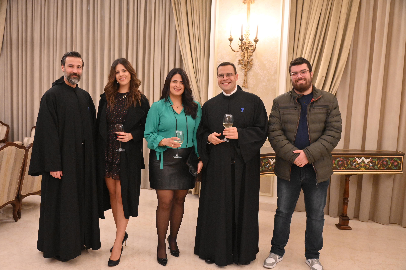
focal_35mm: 32
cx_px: 203
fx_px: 361
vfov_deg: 41.1
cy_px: 135
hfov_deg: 58.7
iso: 5000
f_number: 5.6
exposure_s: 1/80
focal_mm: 32
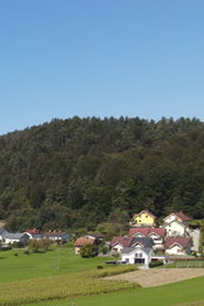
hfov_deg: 17.2
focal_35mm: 64
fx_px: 543
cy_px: 270
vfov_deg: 30.2
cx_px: -170
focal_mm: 4.5
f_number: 2.8
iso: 100
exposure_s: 1/640
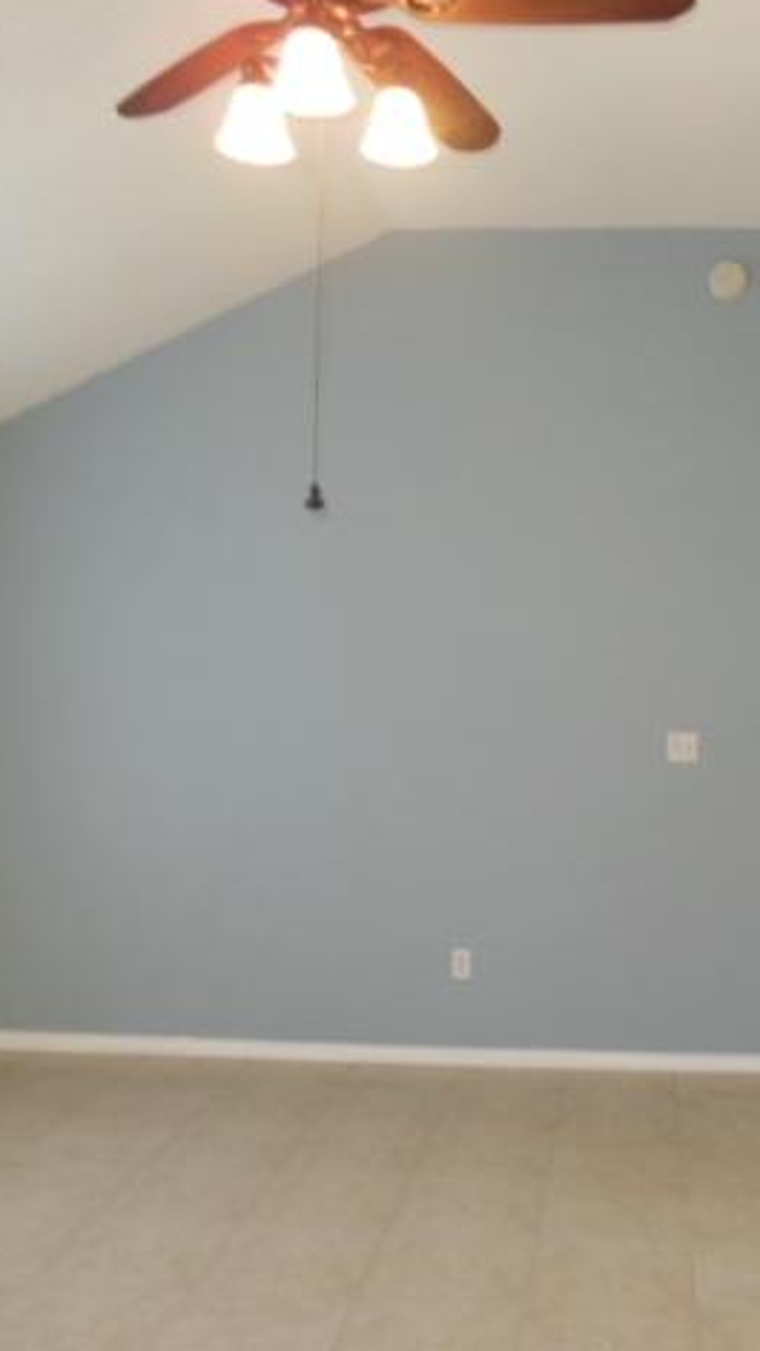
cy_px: 677
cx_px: 576
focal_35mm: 37
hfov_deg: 31.4
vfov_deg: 54.0
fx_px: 1325
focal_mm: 4.5
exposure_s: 1/25
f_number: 3.2
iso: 125
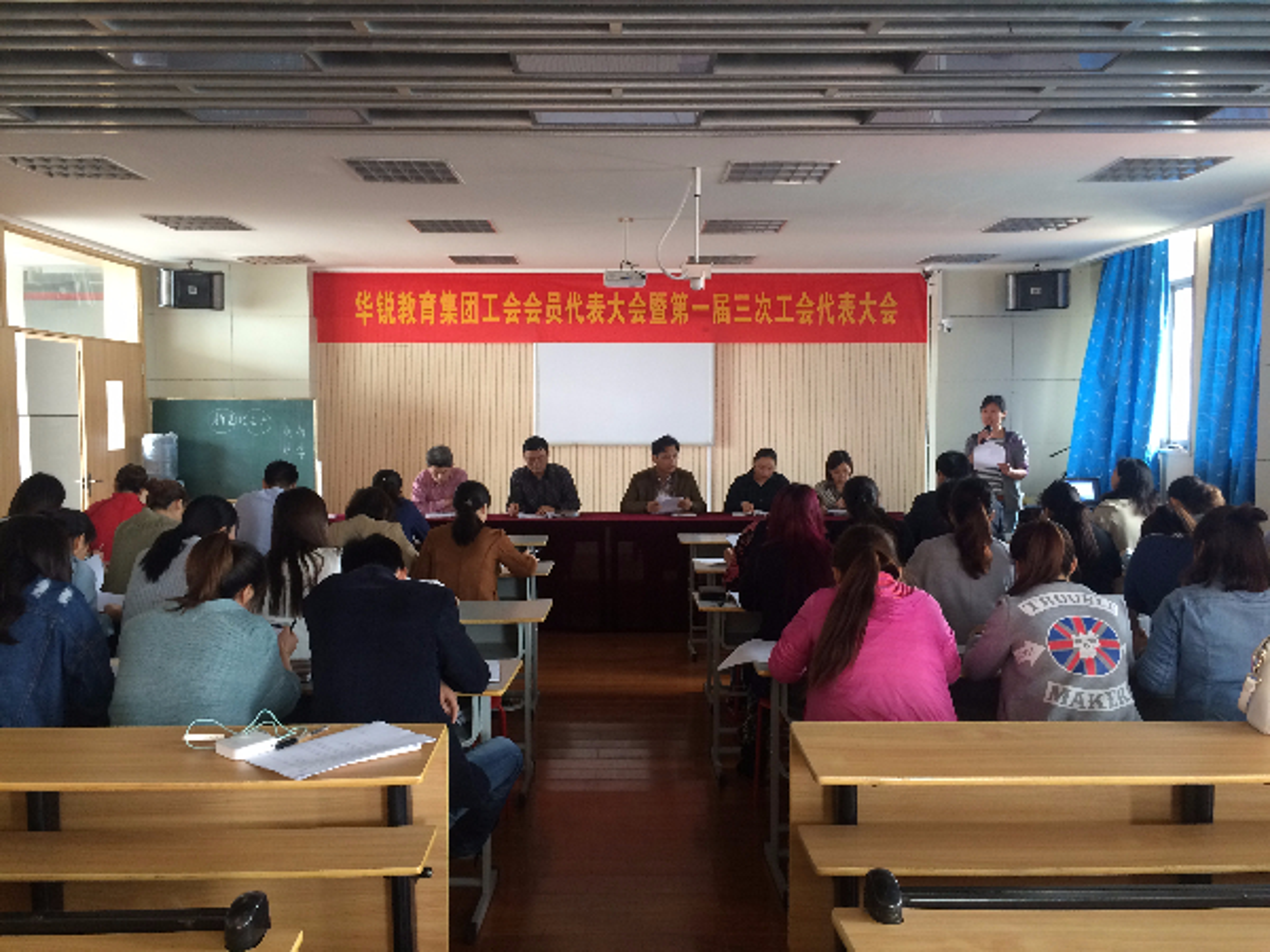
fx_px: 1064
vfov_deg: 48.2
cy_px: 476
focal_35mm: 29
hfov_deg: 61.7
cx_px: 635
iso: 160
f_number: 2.2
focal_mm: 4.15
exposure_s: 1/33
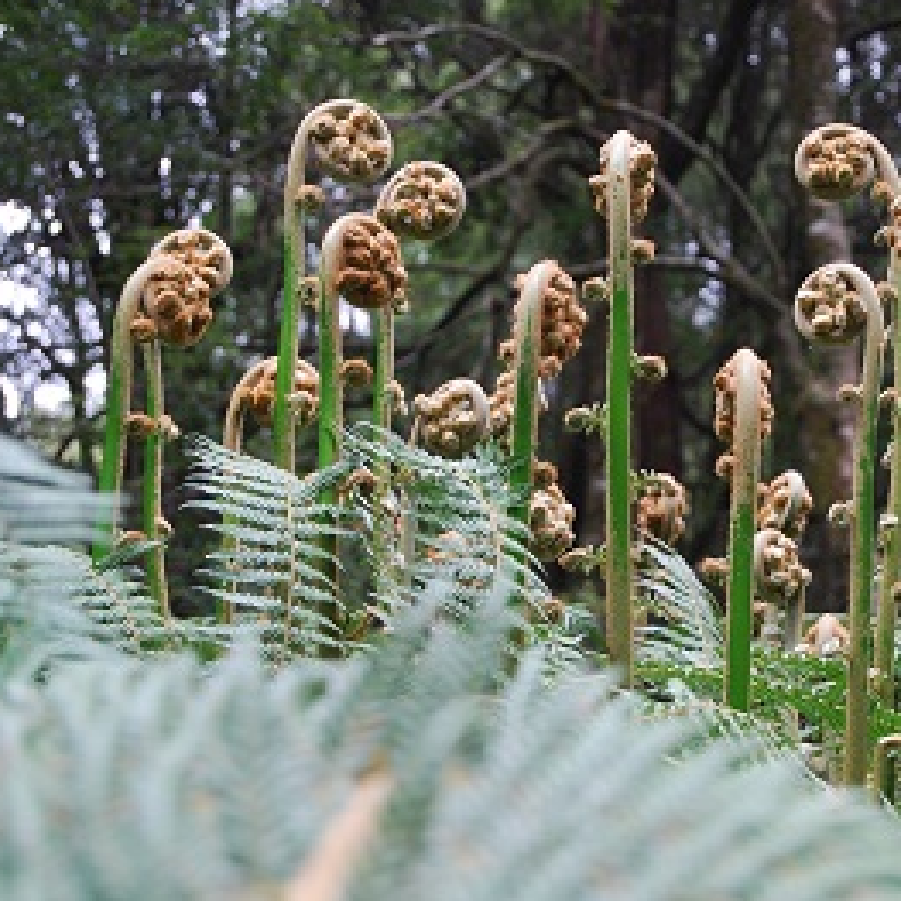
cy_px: 447
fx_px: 3141
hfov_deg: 16.3
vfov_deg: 16.3
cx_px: 661
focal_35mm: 107
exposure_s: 1/50
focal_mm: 55
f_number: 5.6
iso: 400
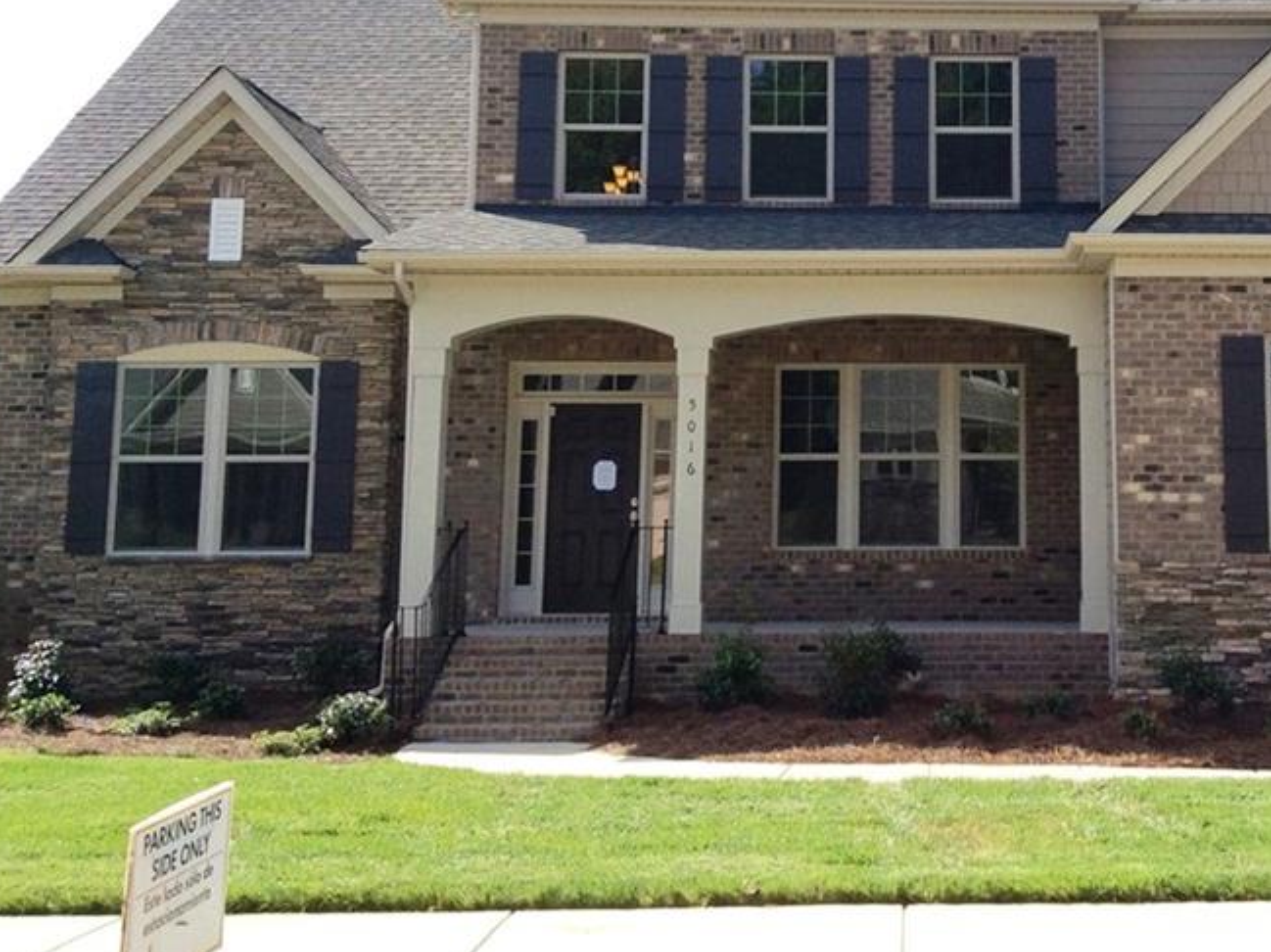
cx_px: 950
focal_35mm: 52
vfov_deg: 27.7
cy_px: 272
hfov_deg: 36.0
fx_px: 1908
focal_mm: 3.3
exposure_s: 1/1079
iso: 32
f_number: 2.4
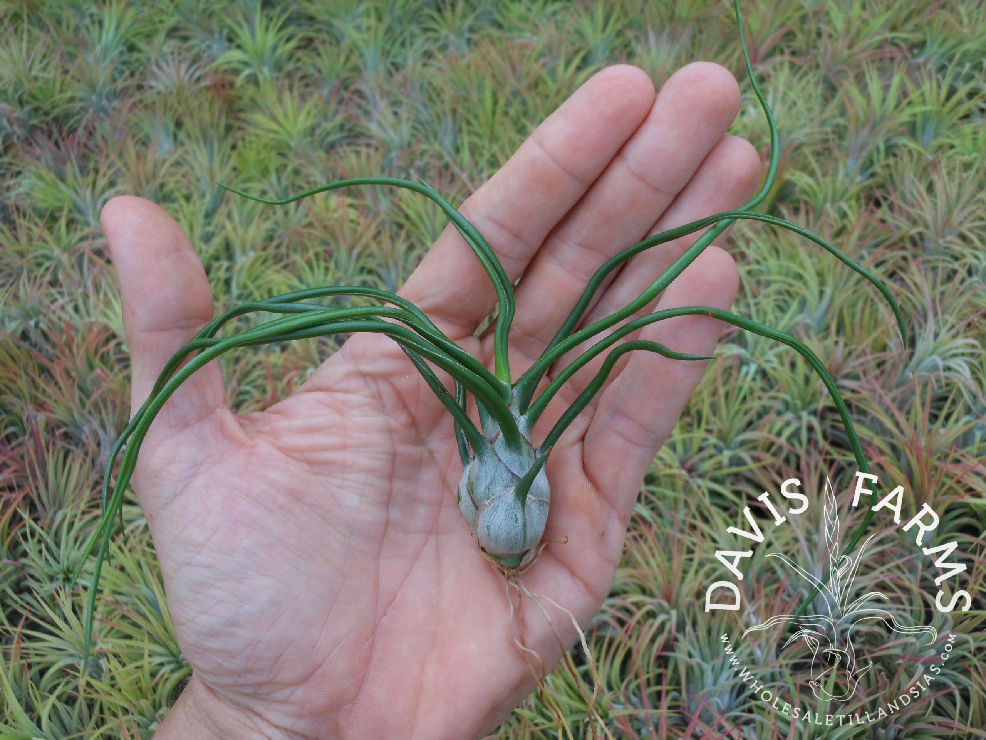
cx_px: 493
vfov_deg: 42.9
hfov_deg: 55.4
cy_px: 370
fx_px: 940
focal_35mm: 33
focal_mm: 5.9
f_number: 4
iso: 80
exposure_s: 1/80
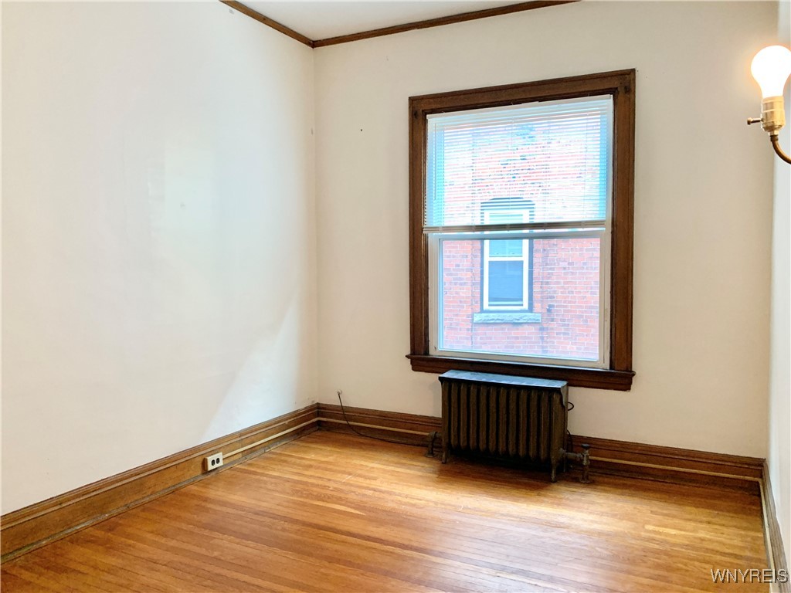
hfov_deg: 67.3
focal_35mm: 26
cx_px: 396
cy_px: 296
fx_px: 594
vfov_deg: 53.1
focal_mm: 4.25
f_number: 1.8
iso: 200
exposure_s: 1/60
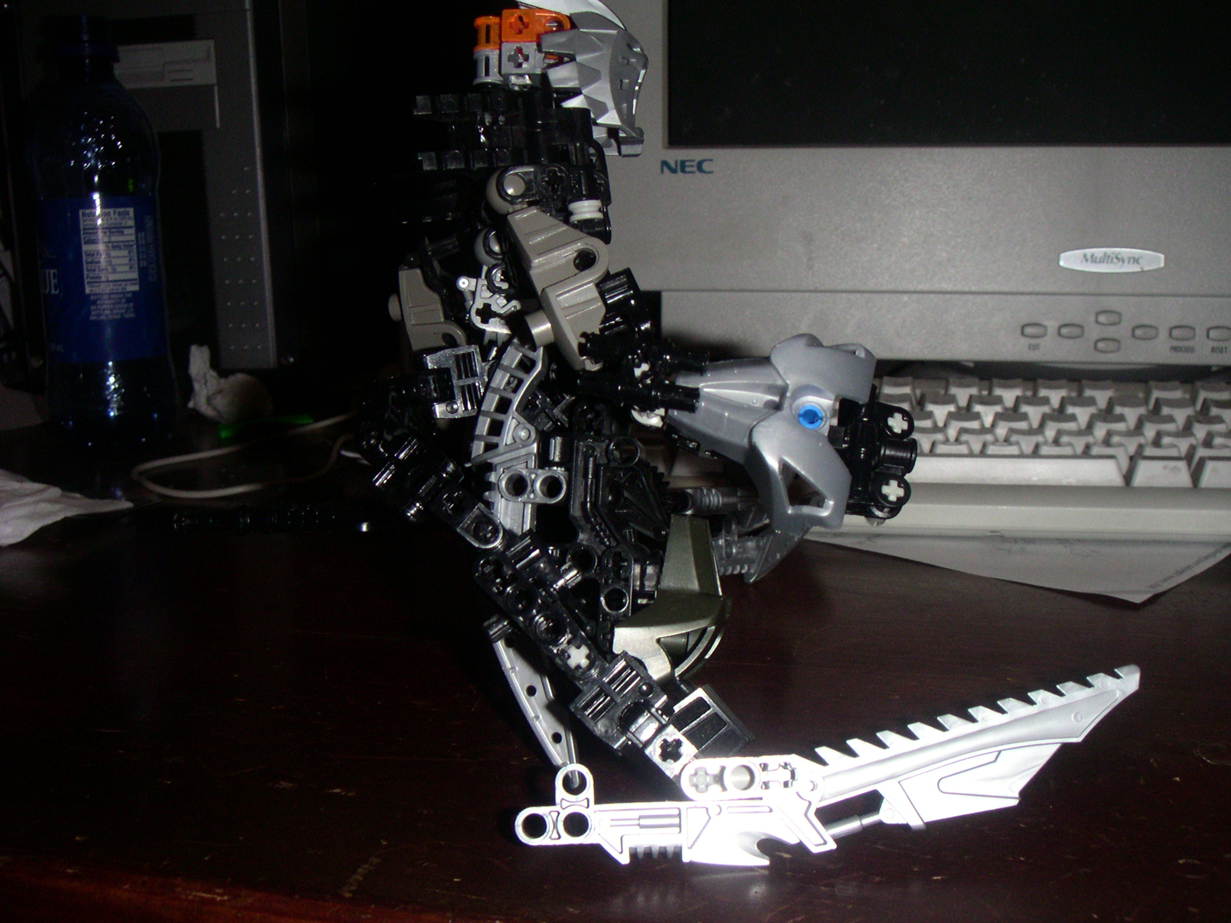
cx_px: 616
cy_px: 462
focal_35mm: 38
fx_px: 1351
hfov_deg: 49.0
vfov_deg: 37.7
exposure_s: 1/50
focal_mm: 6
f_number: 6.6
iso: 160
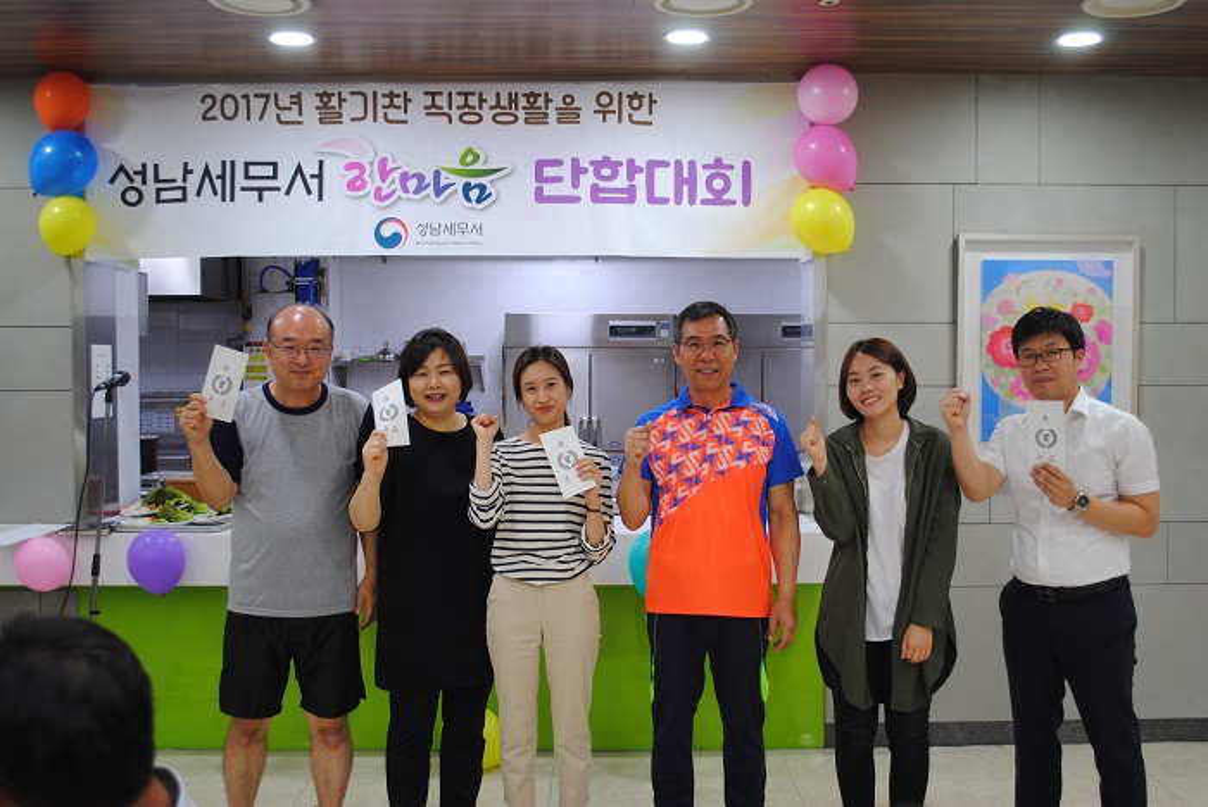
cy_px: 404
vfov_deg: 34.3
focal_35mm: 39
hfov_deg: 49.5
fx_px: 1310
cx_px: 604
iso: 360
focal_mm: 26
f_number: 4.2
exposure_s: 1/30
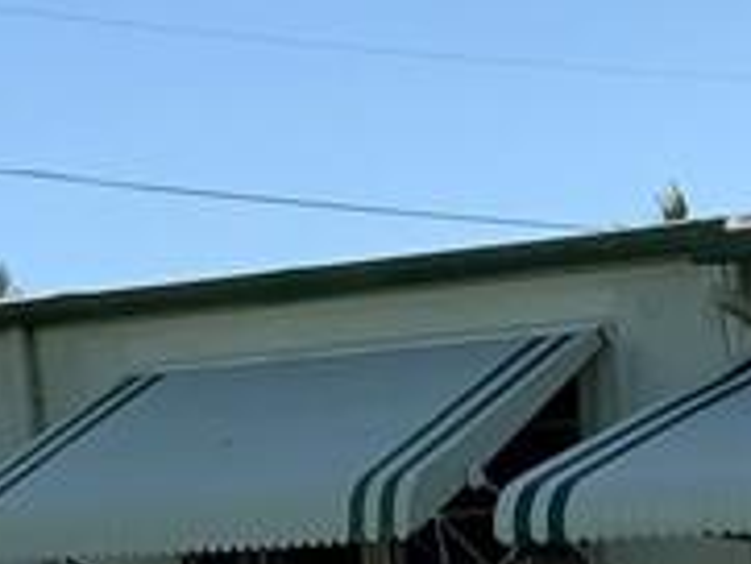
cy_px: 1182
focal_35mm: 164
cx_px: 1029
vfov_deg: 8.5
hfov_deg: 11.7
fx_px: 3560
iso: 16
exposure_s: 1/2320
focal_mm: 3
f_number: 1.8
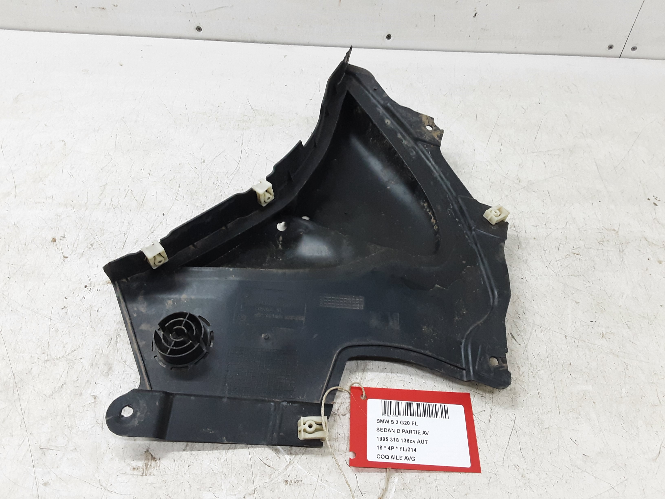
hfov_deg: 65.3
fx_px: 519
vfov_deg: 51.4
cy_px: 250
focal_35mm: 27
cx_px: 332
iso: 160
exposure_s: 1/50
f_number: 1.9
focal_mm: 2.91
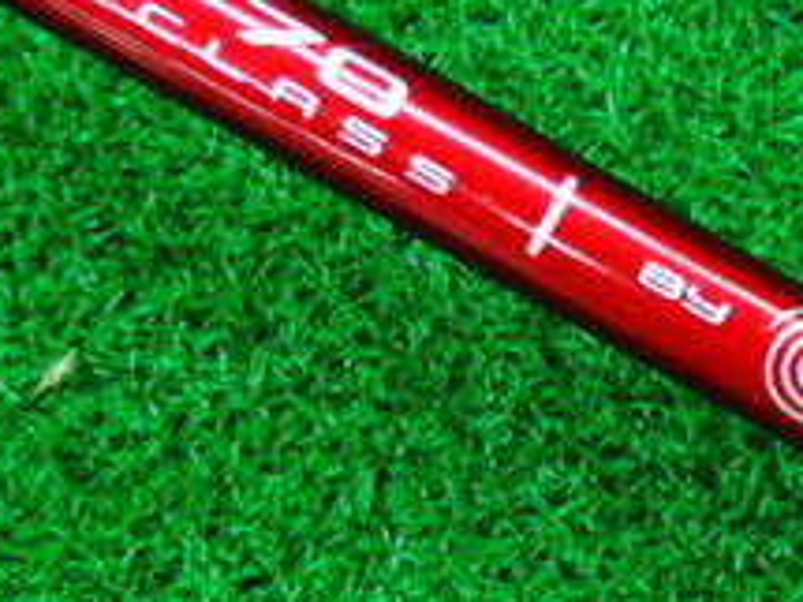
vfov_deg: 13.4
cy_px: 202
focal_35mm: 110
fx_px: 2550
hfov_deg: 17.9
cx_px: 422
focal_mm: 6.42
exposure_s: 1/25
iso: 400
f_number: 3.6
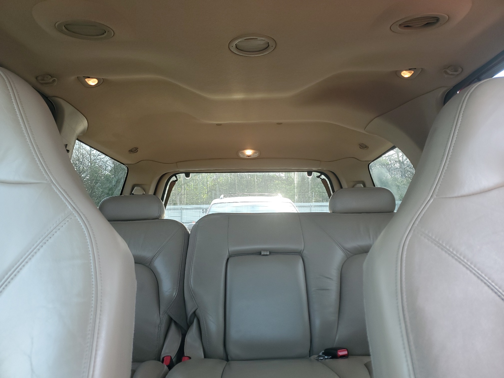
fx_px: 379
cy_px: 189
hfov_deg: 67.3
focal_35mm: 26
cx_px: 252
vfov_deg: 53.1
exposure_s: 1/120
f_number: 1.5
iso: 59
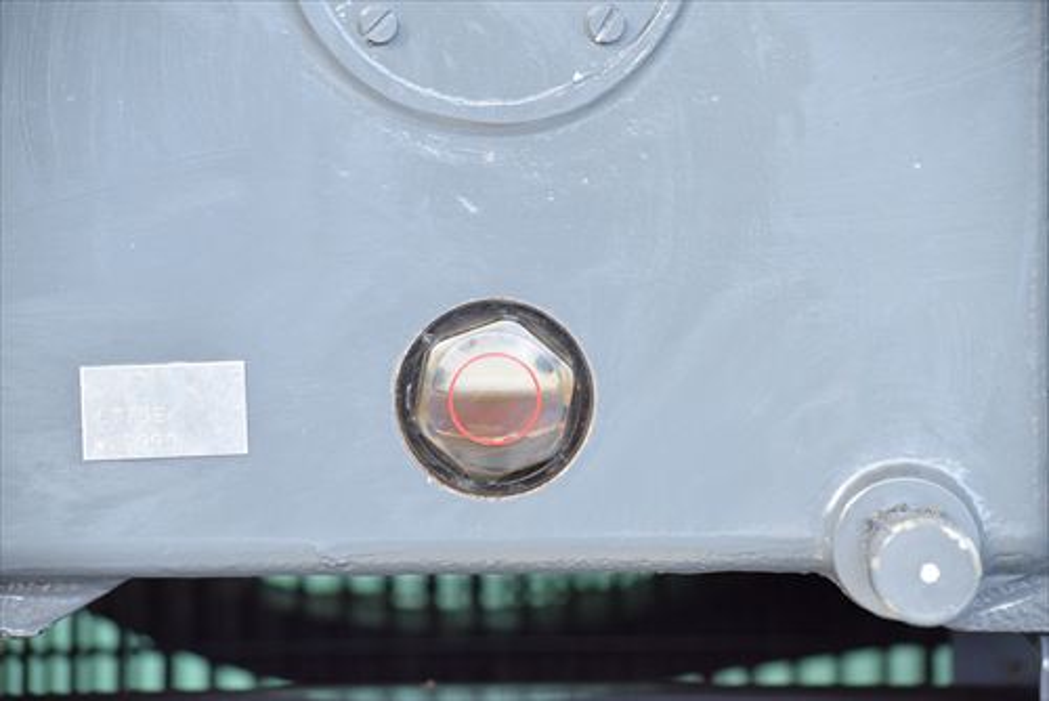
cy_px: 350
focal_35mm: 153
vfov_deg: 9.0
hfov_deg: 13.4
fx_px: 4461
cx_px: 524
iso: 1250
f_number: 6.3
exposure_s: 1/320
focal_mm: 102
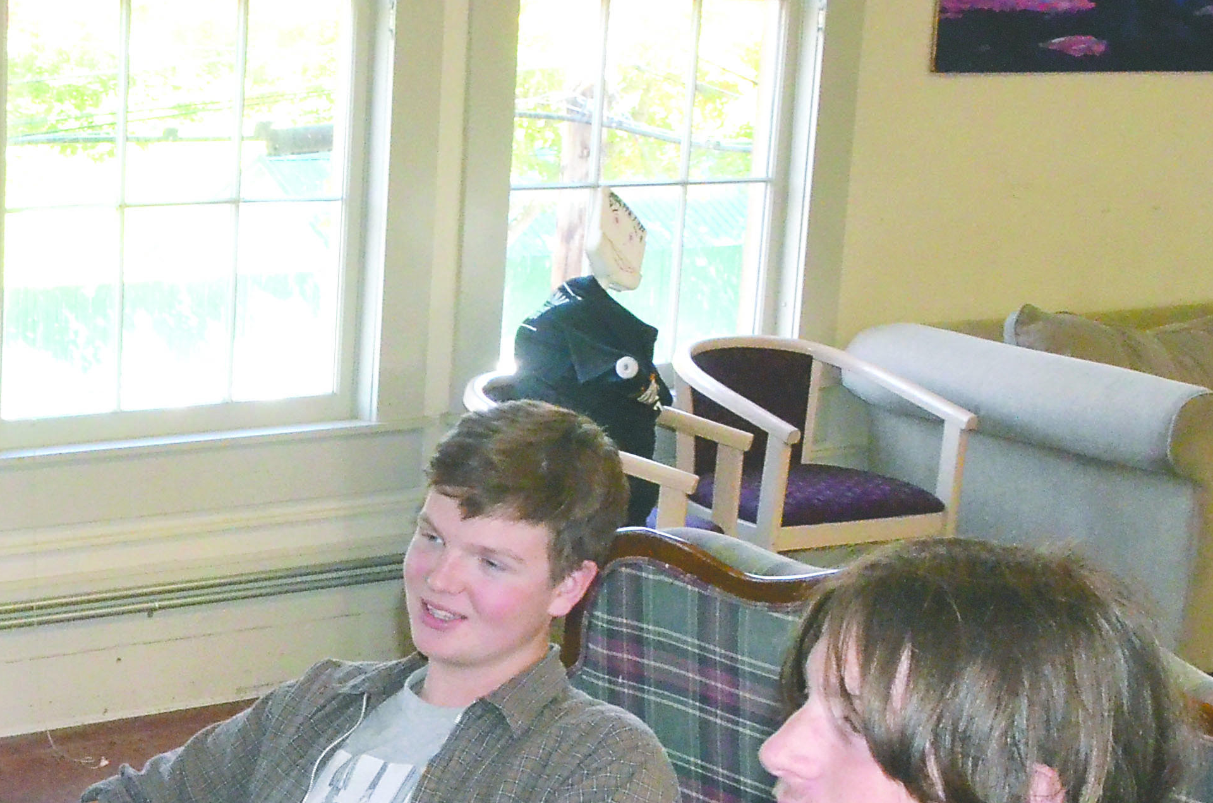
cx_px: -215
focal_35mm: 77
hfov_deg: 24.1
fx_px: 2589
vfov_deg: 17.4
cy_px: 732
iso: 4000
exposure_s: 1/100
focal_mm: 20
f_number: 10
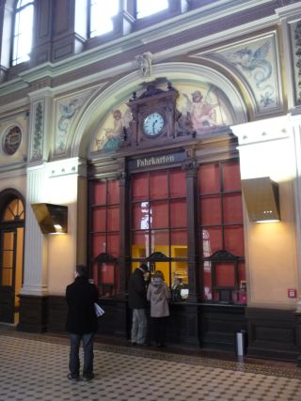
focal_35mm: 32
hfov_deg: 44.1
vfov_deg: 56.8
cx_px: 150
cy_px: 200
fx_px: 371
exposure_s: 1/15
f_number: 3.3
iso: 400
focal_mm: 5.2
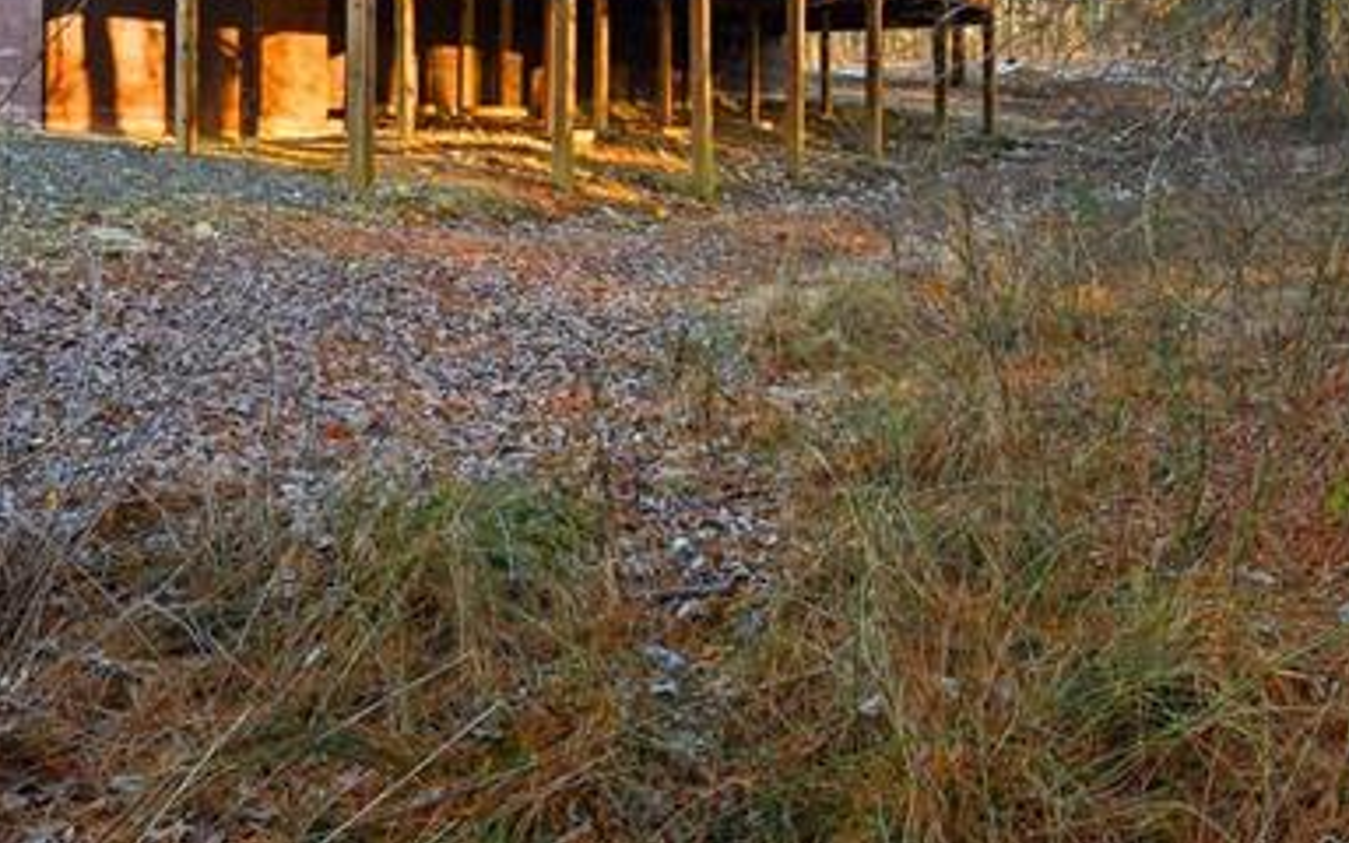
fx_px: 1397
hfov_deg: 51.1
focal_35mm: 38
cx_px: 831
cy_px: 130
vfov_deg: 32.4
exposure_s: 1/200
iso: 640
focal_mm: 14
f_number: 5.6
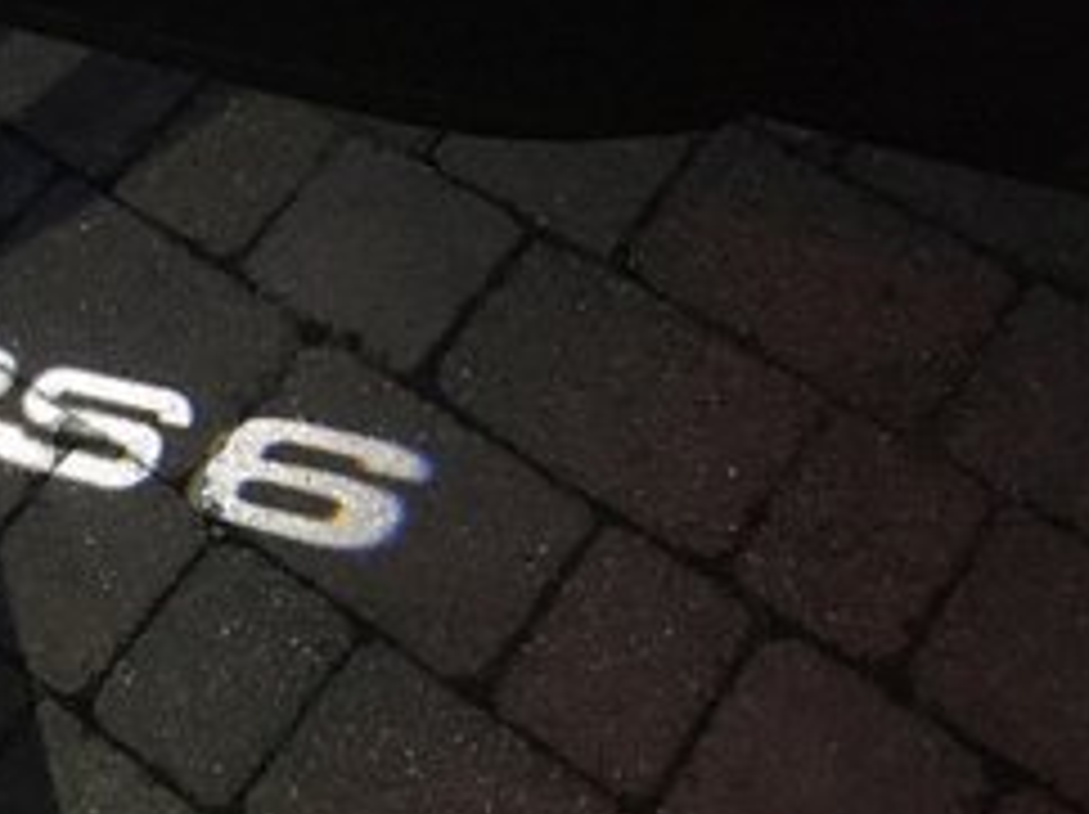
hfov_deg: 38.3
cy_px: 409
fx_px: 1509
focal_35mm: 48
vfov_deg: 30.2
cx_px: 225
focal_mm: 4.15
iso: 2000
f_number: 2.2
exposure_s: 1/17
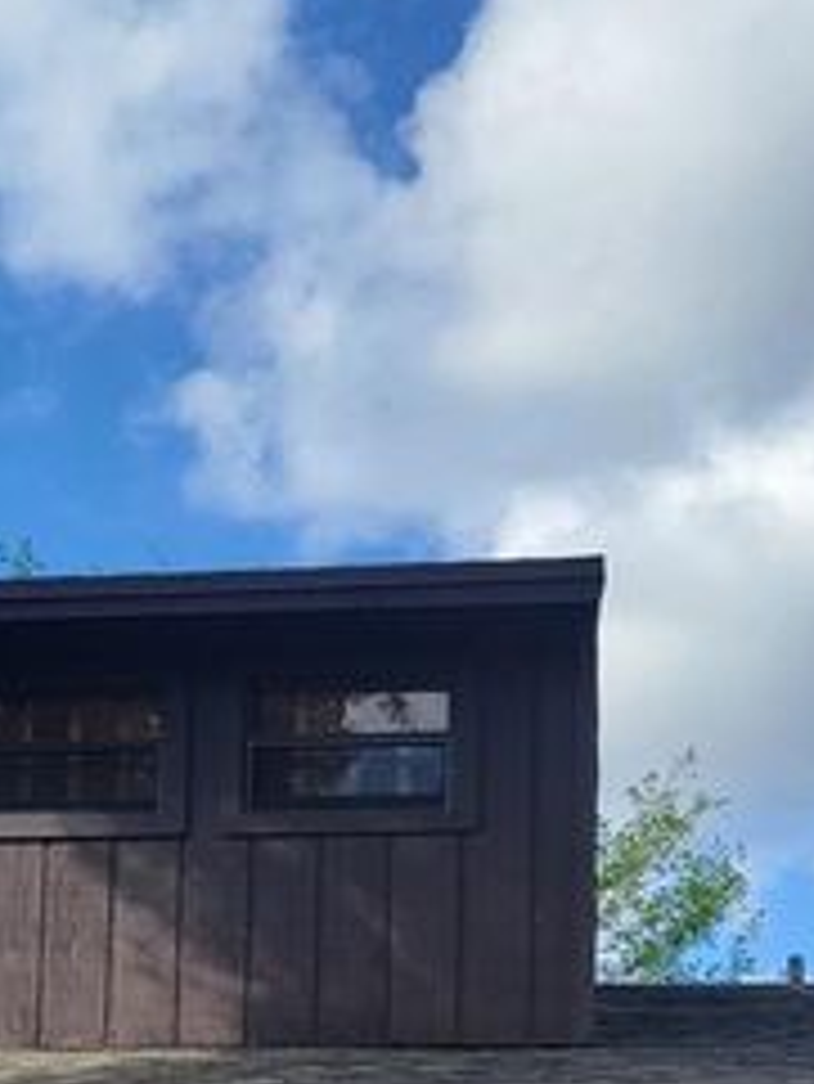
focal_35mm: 72
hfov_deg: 20.3
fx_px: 2255
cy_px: 1091
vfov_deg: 25.6
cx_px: 184
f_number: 1.8
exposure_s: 1/1606
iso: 40
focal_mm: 5.4
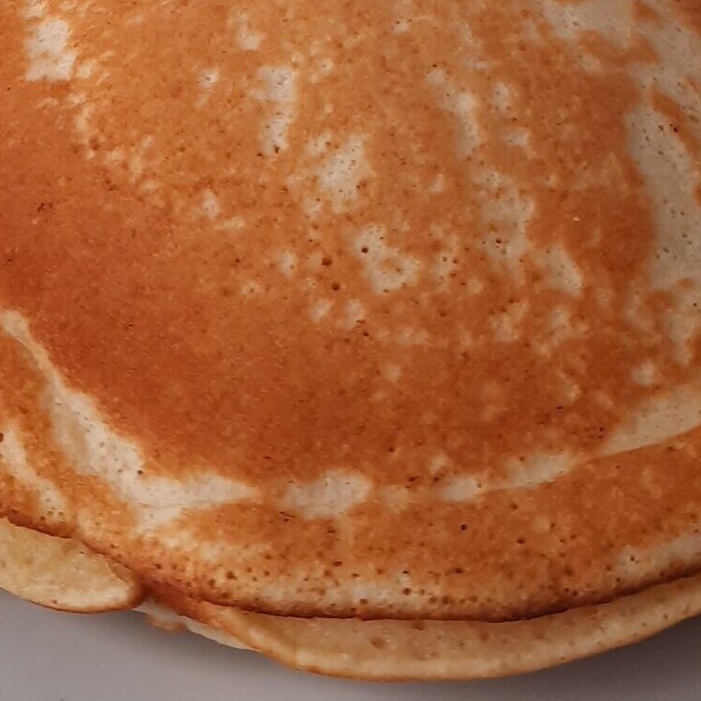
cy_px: 224
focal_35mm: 57
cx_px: 247
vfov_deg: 29.8
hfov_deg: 29.9
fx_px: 1306
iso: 80
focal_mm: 4.6
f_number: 2
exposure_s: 1/50
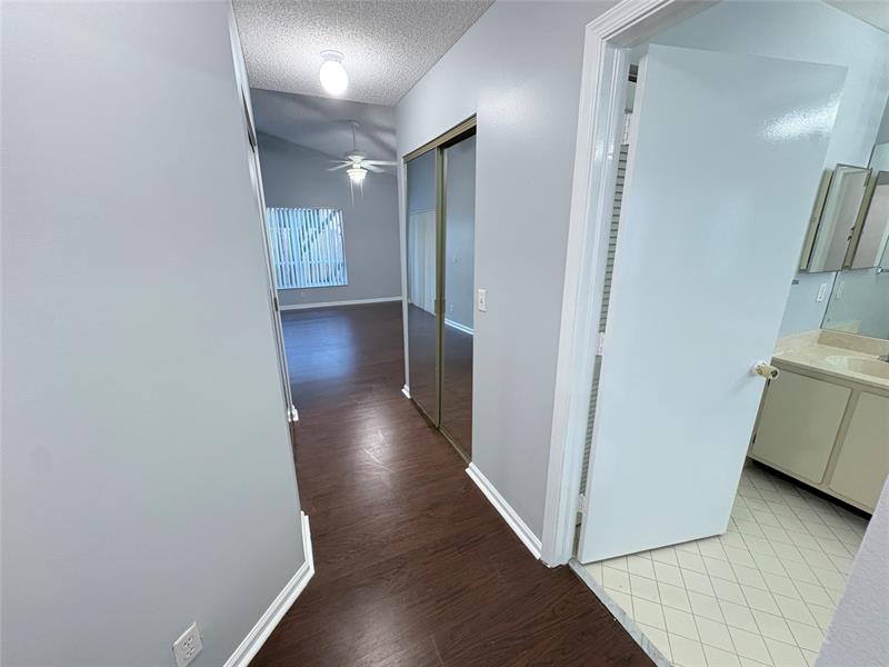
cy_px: 334
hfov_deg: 102.1
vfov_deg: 85.7
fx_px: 360
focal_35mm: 14
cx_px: 444
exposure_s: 1/60
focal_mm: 2.22
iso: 500
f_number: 2.2
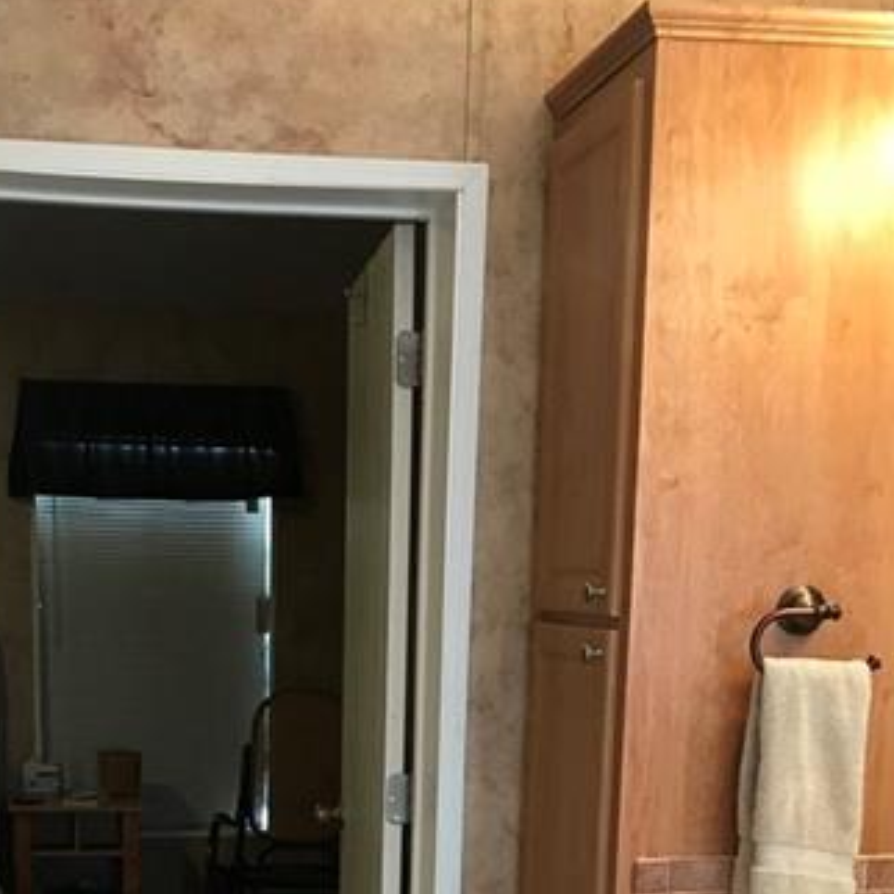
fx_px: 1724
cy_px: 941
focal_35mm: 59
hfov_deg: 28.8
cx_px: 275
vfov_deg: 27.1
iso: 50
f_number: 1.8
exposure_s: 1/15
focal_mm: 3.99
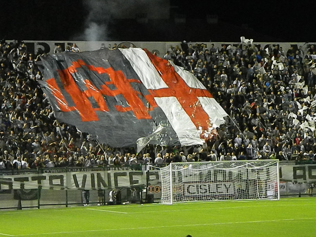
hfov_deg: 11.2
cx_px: 158
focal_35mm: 177
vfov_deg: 8.4
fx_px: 1616
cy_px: 118
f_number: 5.1
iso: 1600
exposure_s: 1/80
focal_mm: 31.8
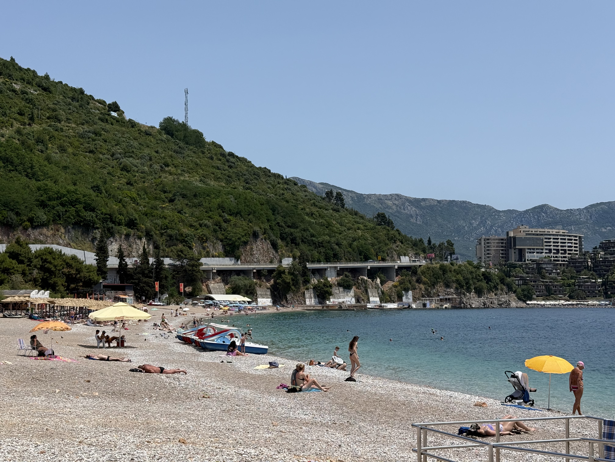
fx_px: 853
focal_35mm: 48
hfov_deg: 39.7
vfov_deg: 30.3
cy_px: 231
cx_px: 308
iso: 64
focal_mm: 6.76
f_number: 1.78
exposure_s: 1/7143
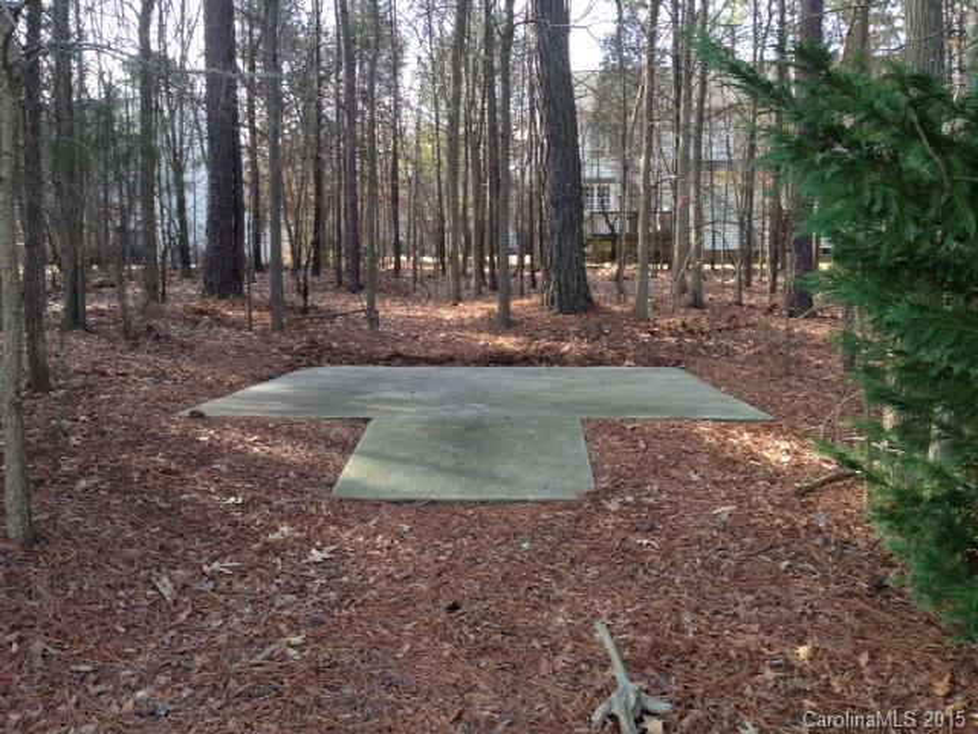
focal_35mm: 33
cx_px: 489
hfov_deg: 55.4
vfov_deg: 42.9
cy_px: 367
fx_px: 932
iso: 50
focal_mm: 4.12
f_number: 2.4
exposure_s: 1/139
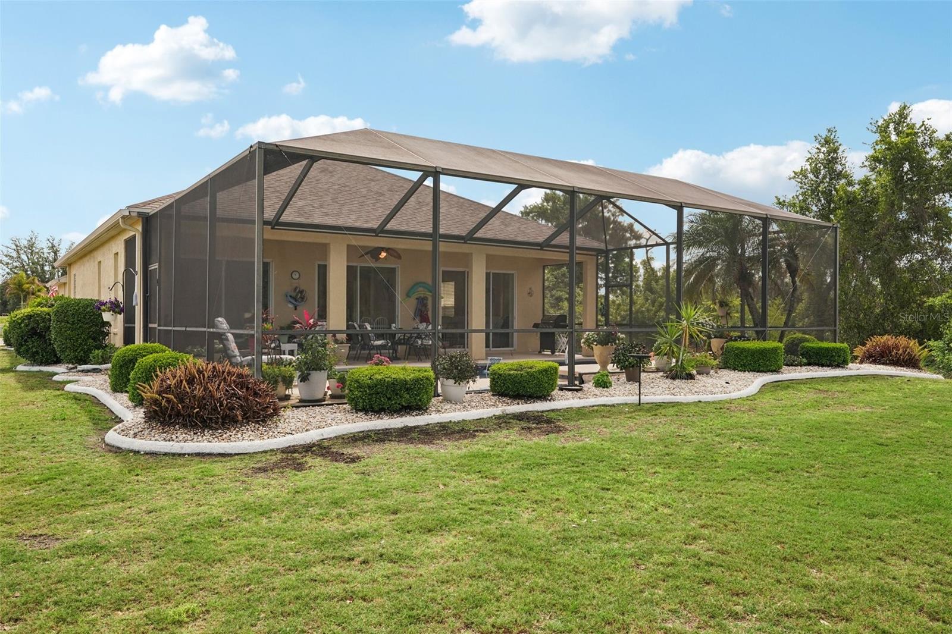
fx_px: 727
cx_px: 476
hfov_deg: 66.4
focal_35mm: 28
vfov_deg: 47.1
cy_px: 317
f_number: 8
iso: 400
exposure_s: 1/400
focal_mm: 27.5
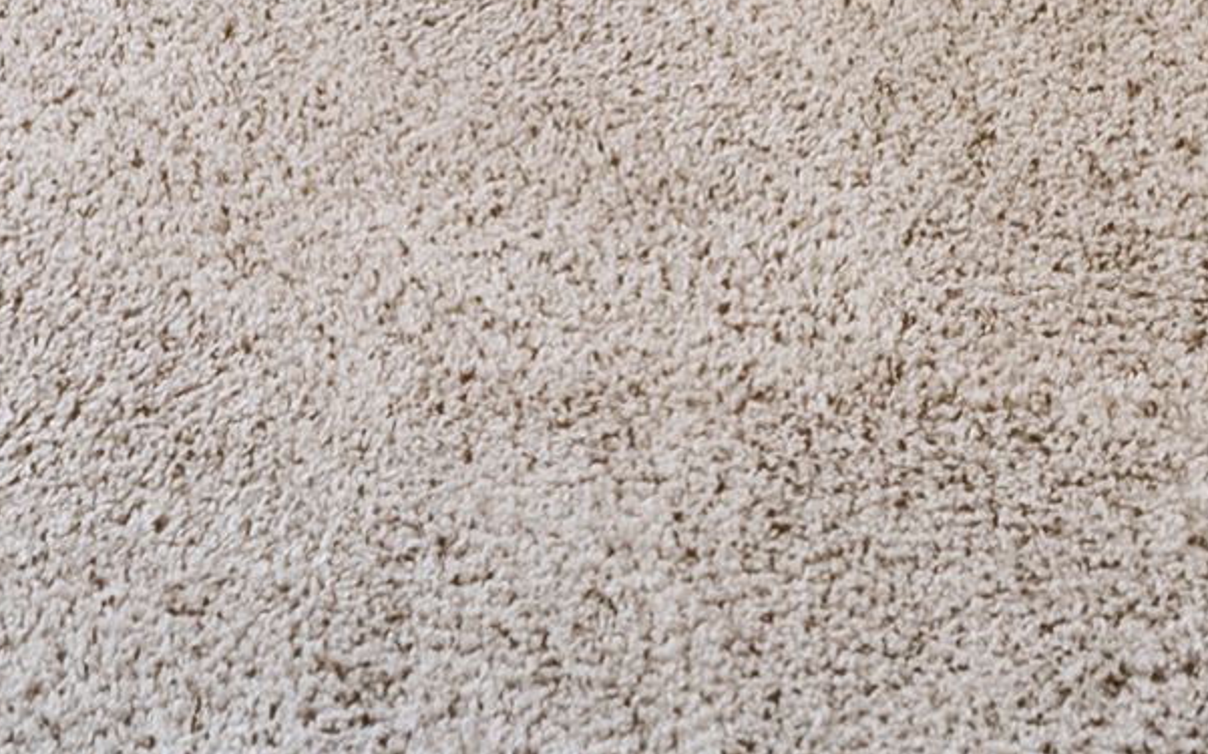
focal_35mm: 108
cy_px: -2043
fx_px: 3554
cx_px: 981
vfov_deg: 8.3
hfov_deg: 19.1
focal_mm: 15
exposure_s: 1/4
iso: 640
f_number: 9
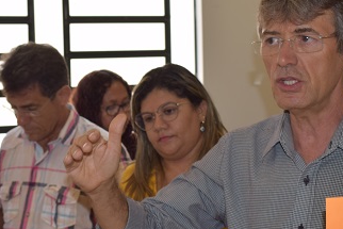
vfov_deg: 17.5
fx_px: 743
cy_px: 130
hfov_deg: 25.9
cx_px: 124
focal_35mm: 78
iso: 280
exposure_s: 1/125
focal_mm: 27
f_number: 5.6
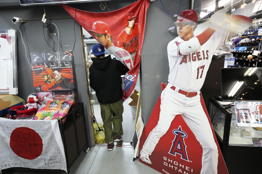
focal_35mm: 20
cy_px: 87
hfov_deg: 84.0
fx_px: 146
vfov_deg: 61.9
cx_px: 131
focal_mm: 20
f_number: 8
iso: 12800
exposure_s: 1/80
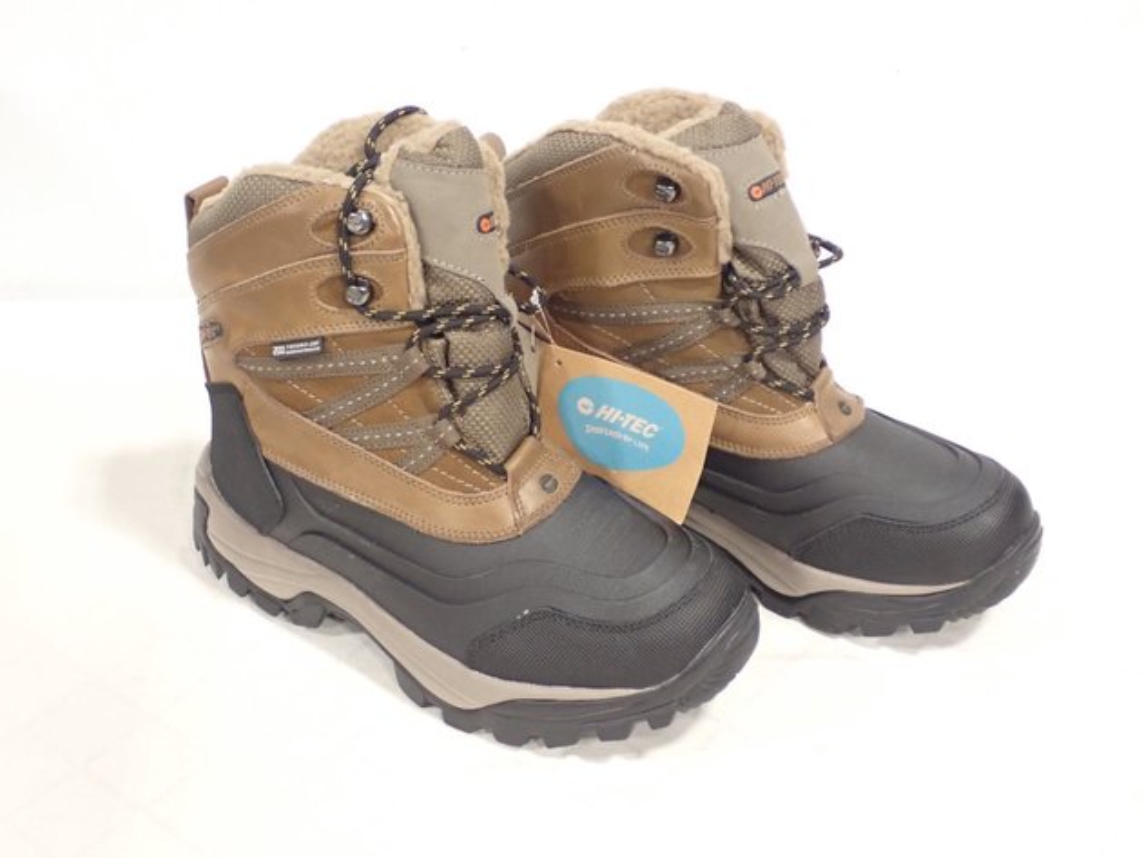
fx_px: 1652
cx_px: 572
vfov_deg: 29.1
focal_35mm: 50
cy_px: 429
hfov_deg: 38.2
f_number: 3.2
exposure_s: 1/50
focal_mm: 9.01
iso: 800
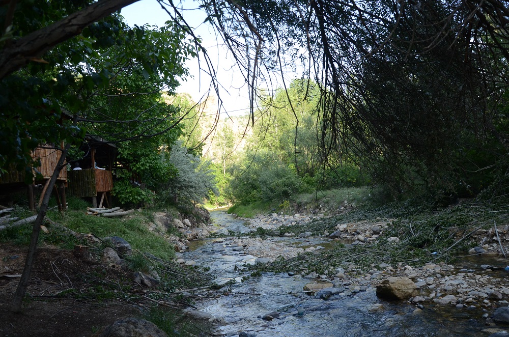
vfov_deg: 47.7
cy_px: 168
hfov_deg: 67.5
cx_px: 254
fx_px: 381
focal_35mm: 27
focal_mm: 18
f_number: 5
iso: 1000
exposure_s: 1/1250
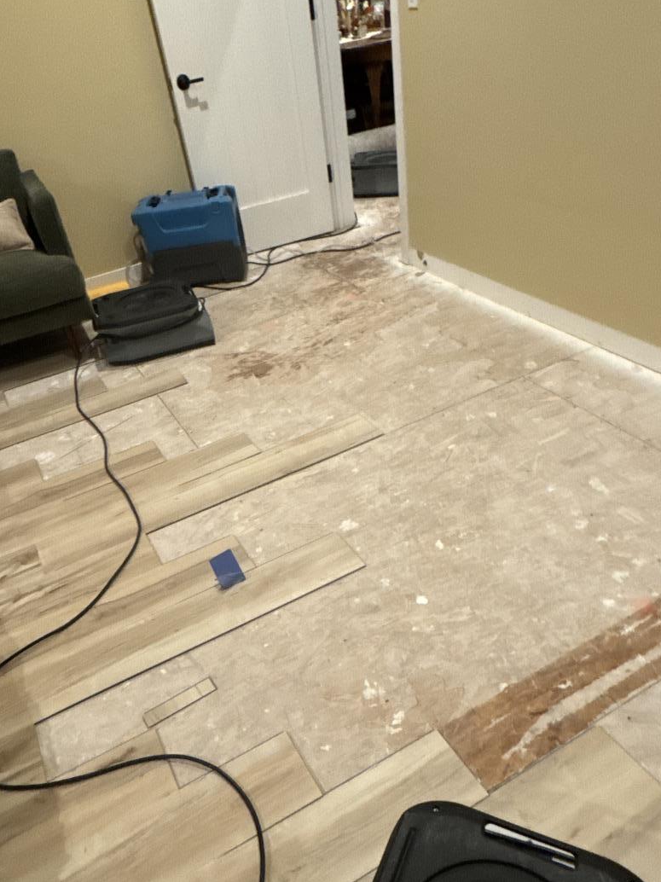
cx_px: 313
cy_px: 523
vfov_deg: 66.8
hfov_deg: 53.0
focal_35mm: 26
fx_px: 662
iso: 400
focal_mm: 2.22
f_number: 2.2
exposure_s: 1/60
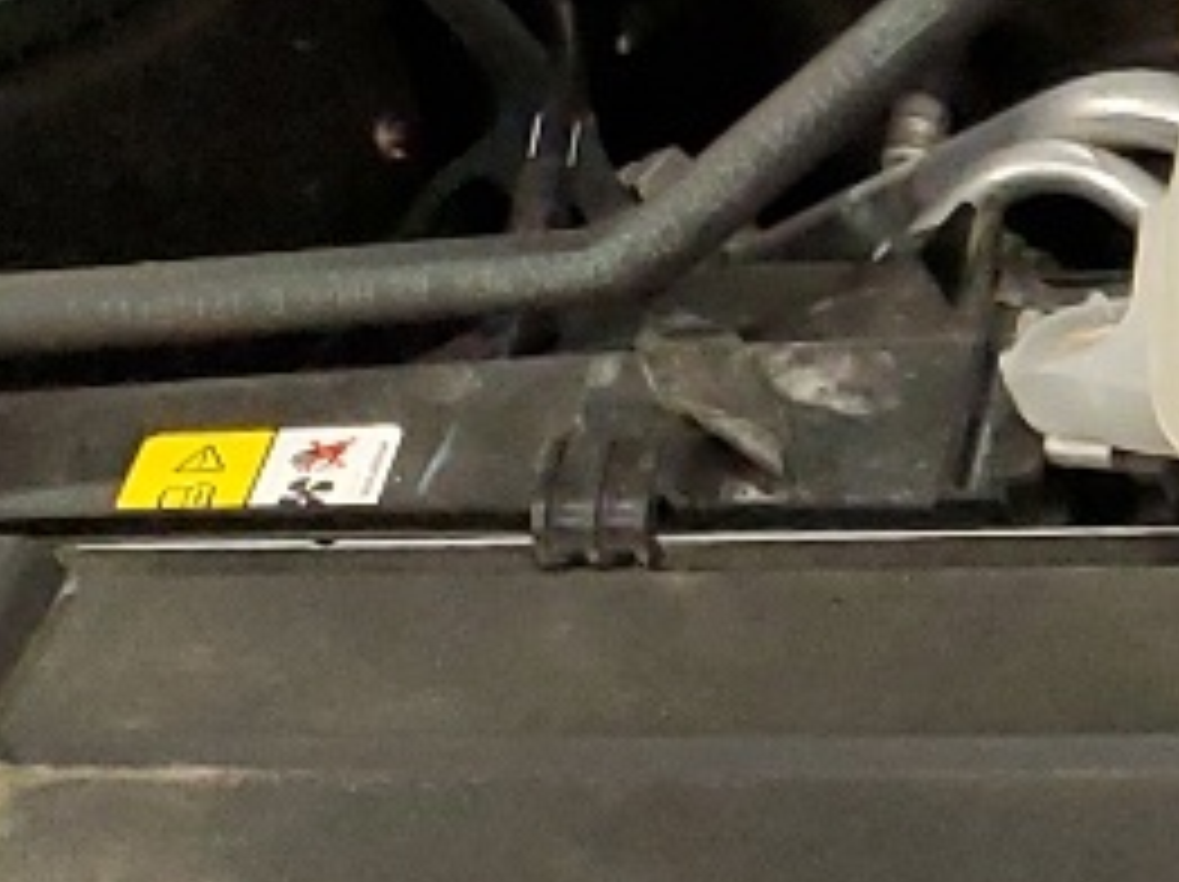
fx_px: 5410
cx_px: 2628
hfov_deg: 10.9
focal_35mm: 159
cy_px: 436
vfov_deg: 9.3
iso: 283
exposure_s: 1/40
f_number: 1.5
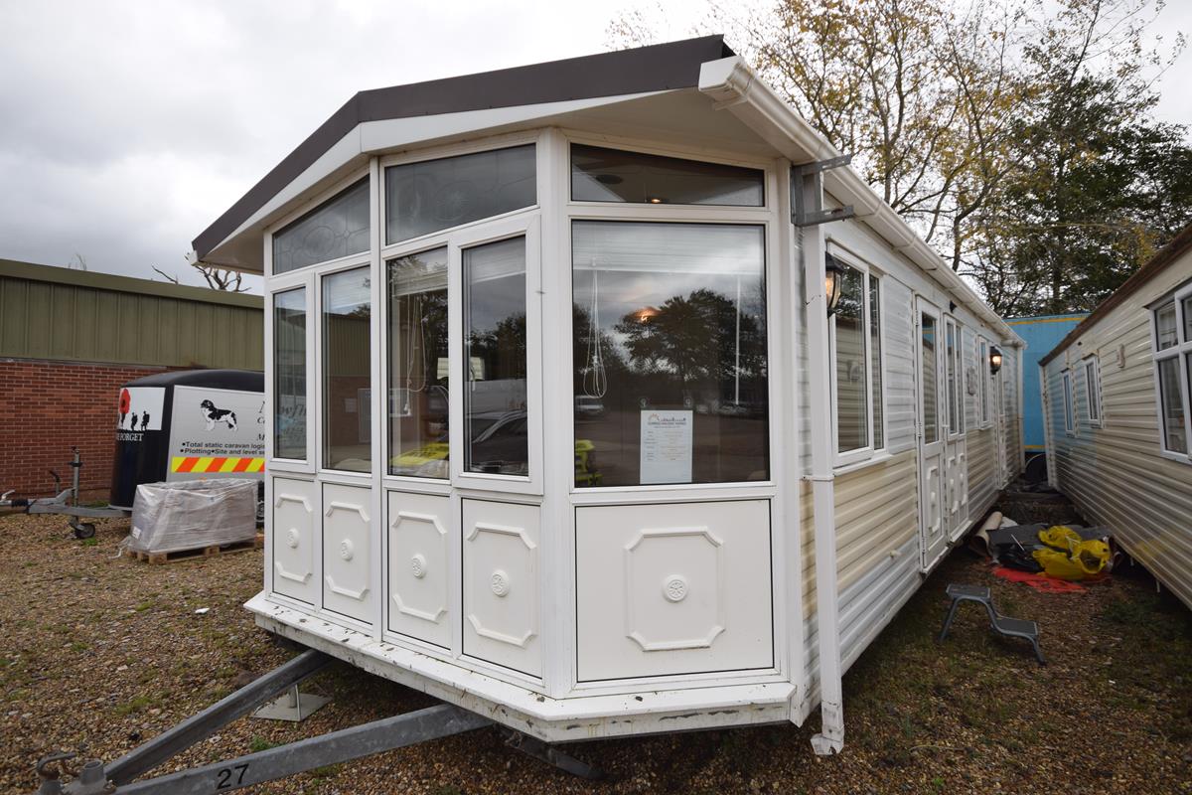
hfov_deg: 85.4
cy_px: 398
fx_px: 646
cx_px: 596
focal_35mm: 20
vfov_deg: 63.2
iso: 200
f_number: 7.1
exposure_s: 1/200
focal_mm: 13
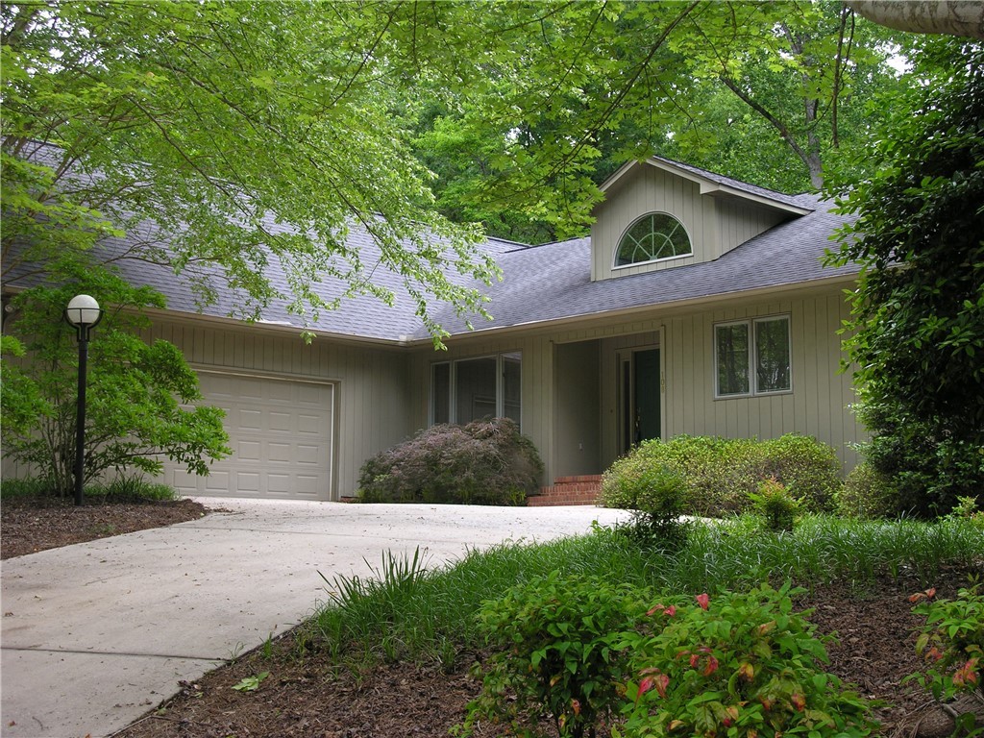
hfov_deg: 36.8
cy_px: 369
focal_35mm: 52
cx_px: 492
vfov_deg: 28.0
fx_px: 1478
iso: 50
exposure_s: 1/63
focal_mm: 13.2
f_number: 4.1
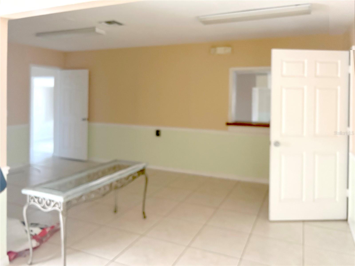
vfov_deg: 53.1
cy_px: 133
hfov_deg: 67.3
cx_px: 178
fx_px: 267
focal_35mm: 26
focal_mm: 5.7
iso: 500
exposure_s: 1/55
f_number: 1.5
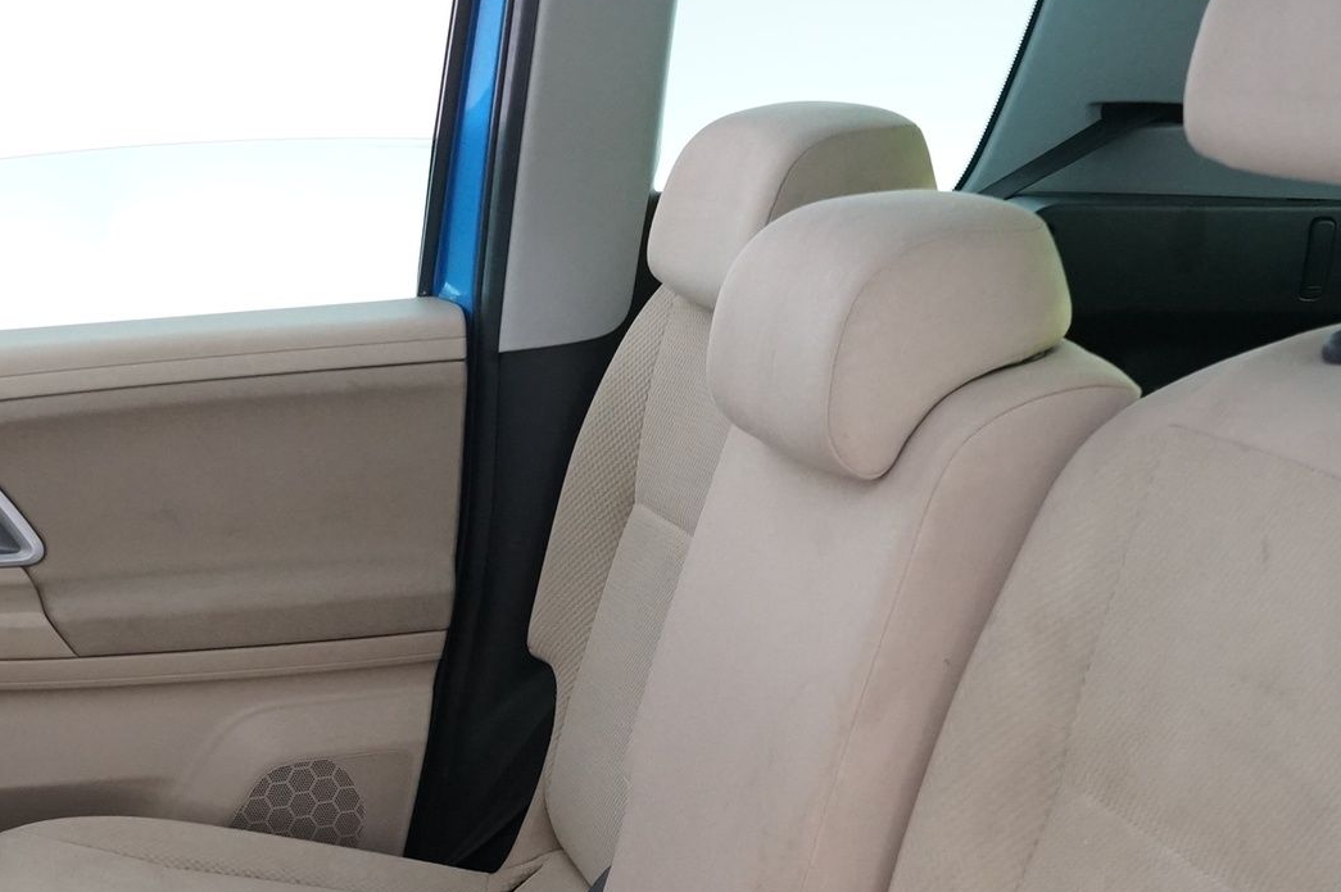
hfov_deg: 30.0
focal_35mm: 67
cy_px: 969
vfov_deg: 19.5
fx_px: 2494
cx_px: 493
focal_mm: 28
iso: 2000
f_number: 6.3
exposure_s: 1/10
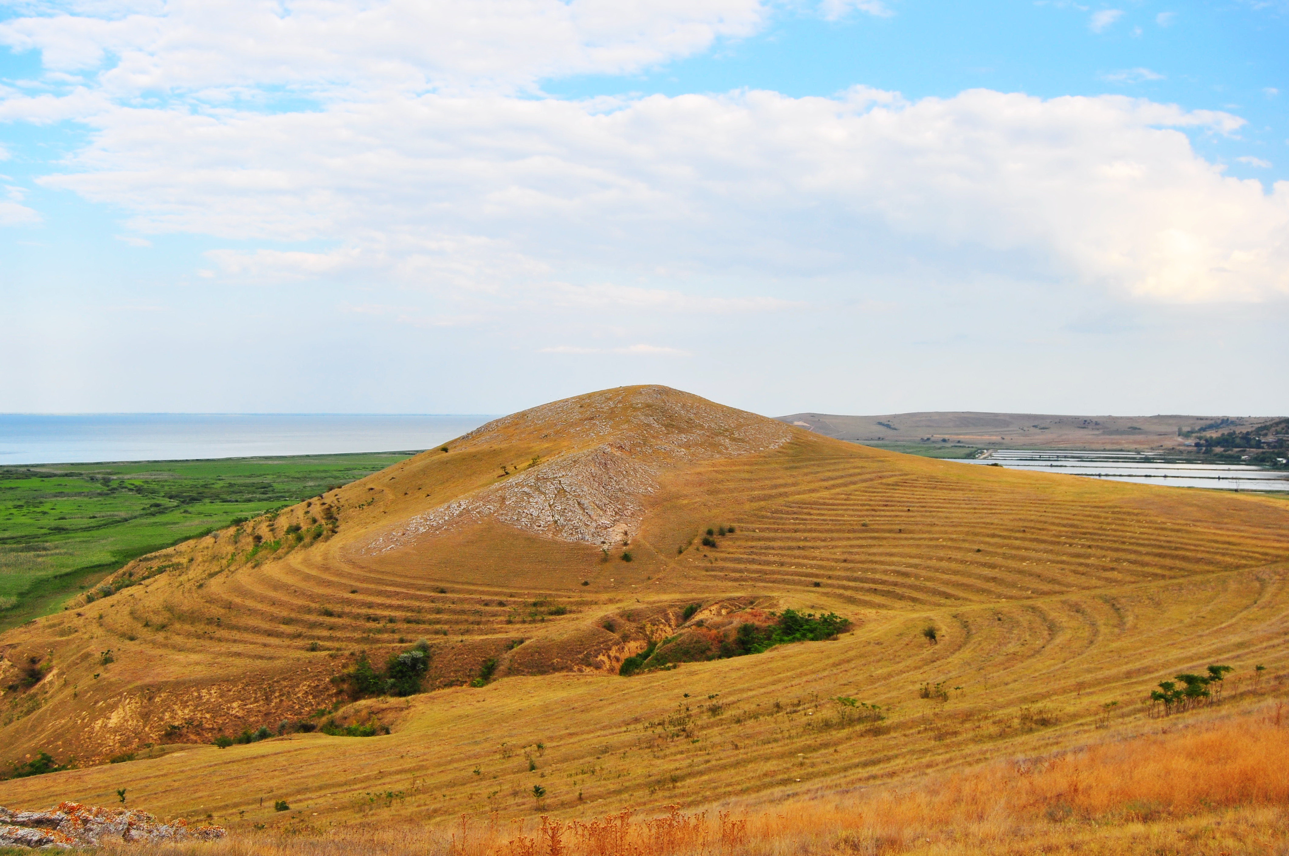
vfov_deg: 38.3
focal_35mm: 34
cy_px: 428
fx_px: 1234
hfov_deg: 55.2
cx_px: 644
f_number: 5.6
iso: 200
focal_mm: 23
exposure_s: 1/640
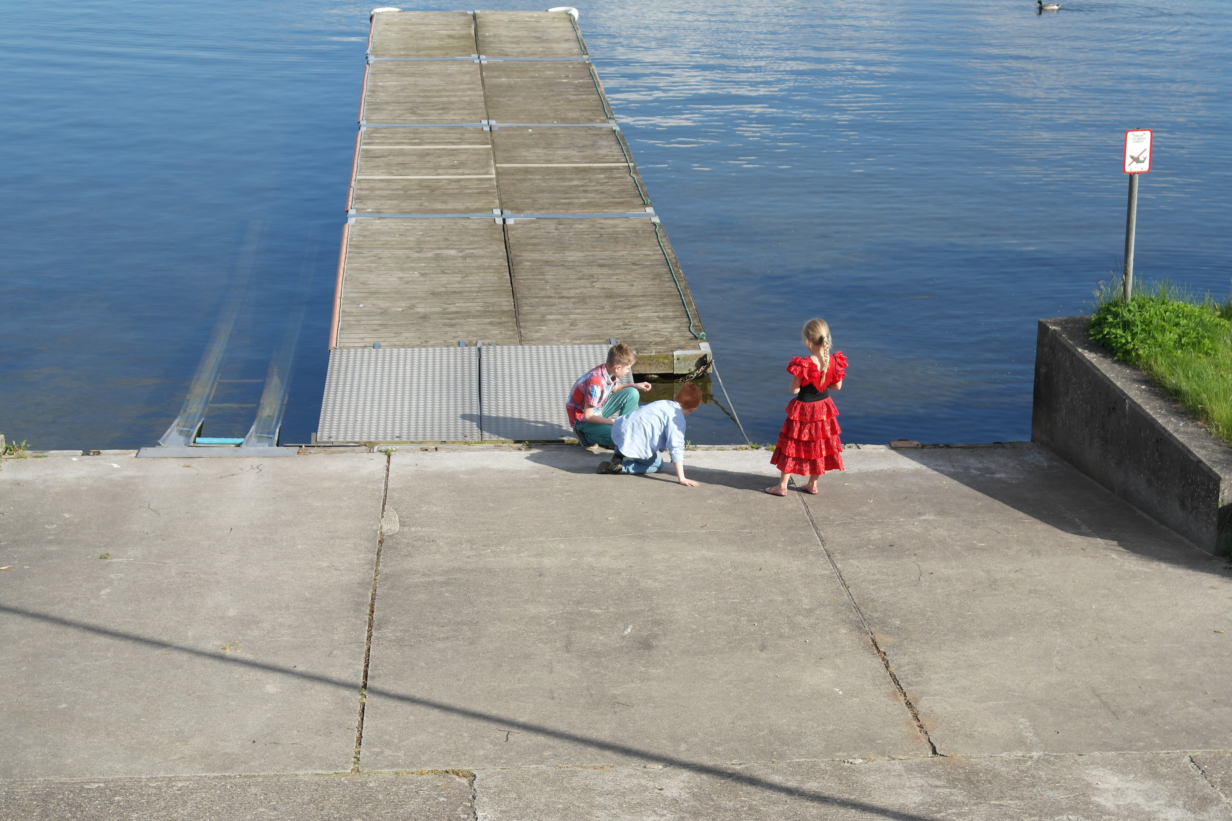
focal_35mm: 77
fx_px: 2635
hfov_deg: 26.3
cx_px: 616
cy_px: 410
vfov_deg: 17.7
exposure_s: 1/250
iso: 100
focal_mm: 50
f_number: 7.1
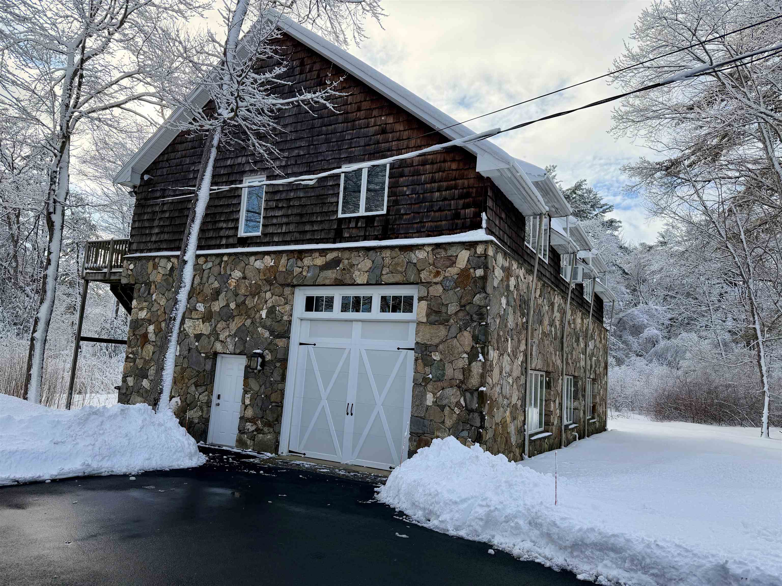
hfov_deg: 71.6
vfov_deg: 56.8
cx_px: 391
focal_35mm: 24
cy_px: 293
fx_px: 542
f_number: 1.78
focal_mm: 6.76
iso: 125
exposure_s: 1/4975
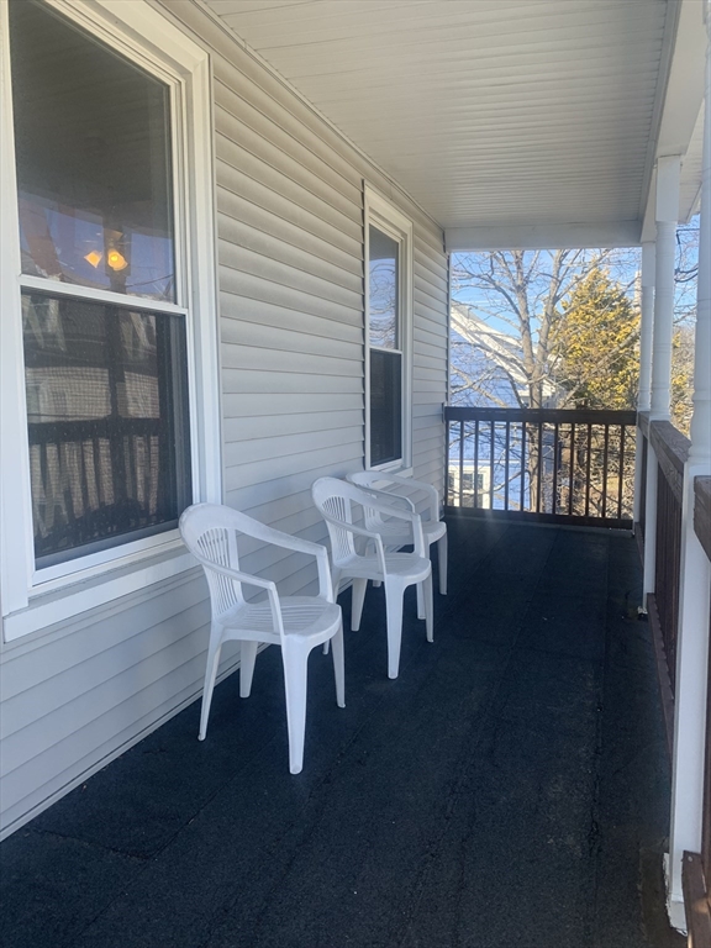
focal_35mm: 26
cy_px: 474
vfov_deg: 67.3
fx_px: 712
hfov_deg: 53.1
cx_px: 356
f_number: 1.8
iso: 25
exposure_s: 1/459
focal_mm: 4.25
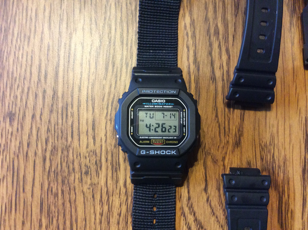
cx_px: 154
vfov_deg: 44.1
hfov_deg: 56.9
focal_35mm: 32
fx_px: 284
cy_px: 115
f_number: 2.4
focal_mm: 3.3
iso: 250
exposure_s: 1/24
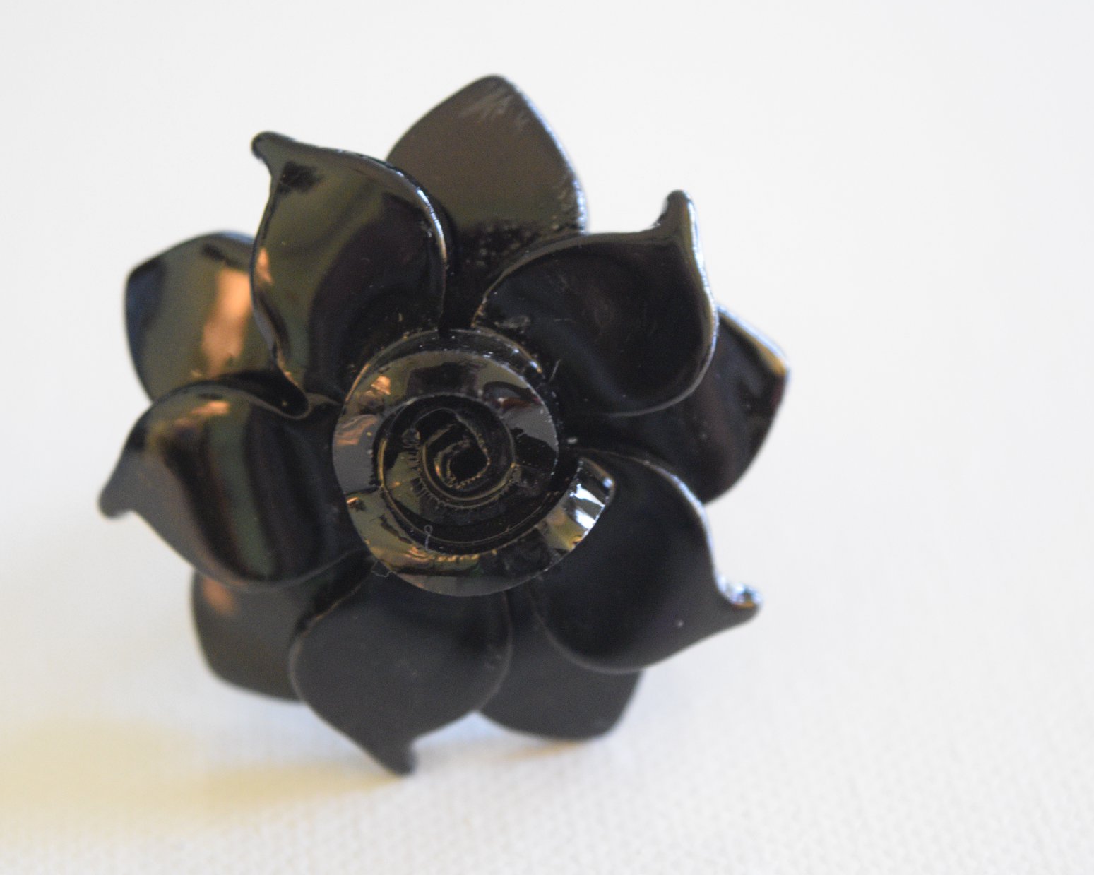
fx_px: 3029
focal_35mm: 94
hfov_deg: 20.5
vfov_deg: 16.4
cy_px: 435
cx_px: 525
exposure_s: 1/30
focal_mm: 55
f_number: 5.6
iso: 3200
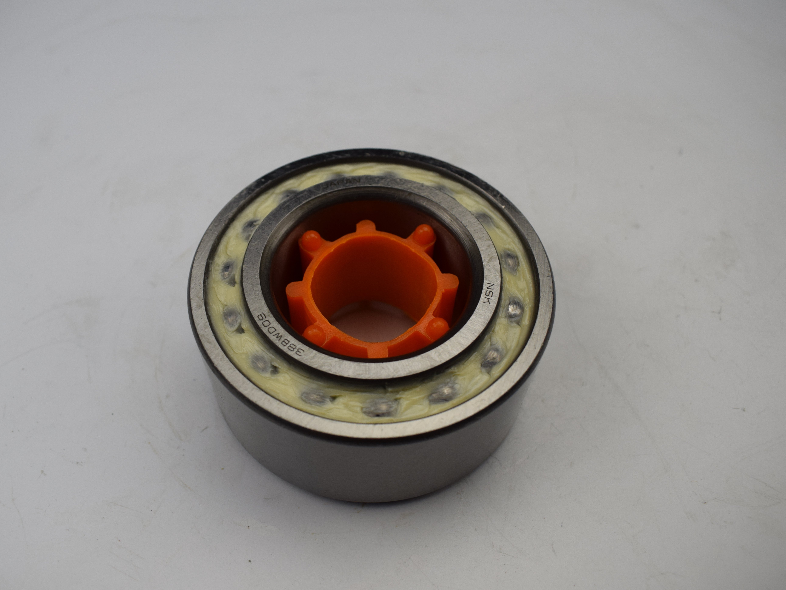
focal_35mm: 30
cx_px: 339
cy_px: 298
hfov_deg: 59.7
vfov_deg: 46.8
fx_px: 681
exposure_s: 1/160
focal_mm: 18
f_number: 6.3
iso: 400
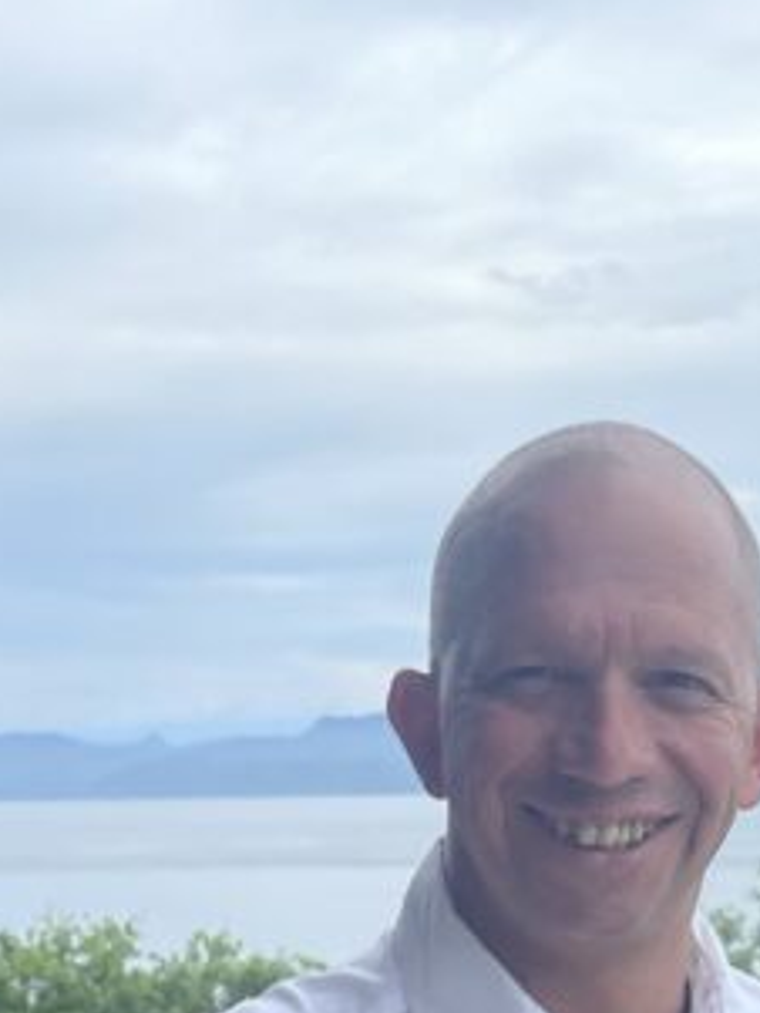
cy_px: 720
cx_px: 622
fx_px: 2486
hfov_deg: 17.2
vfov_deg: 22.9
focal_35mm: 85
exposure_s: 1/1553
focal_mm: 5.1
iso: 32
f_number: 1.6
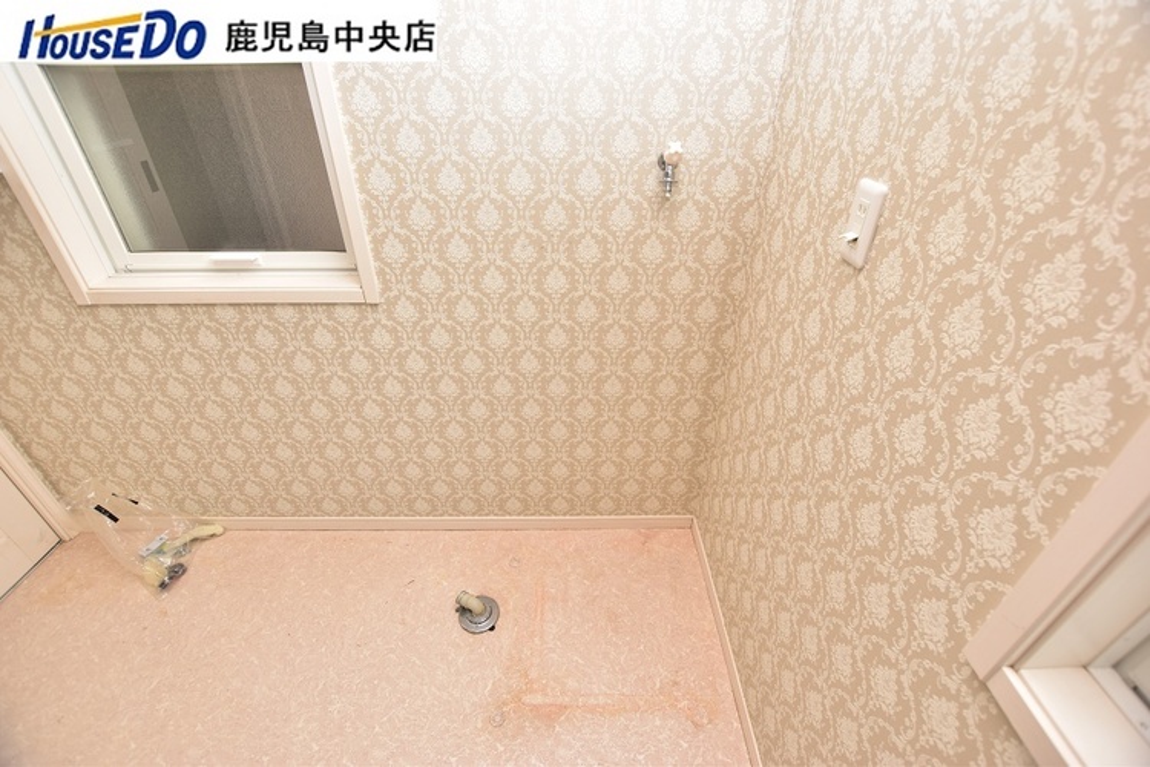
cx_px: 575
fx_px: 479
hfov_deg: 100.4
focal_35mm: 15
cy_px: 384
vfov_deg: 77.3
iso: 160
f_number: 4.5
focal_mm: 10
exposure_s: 1/60
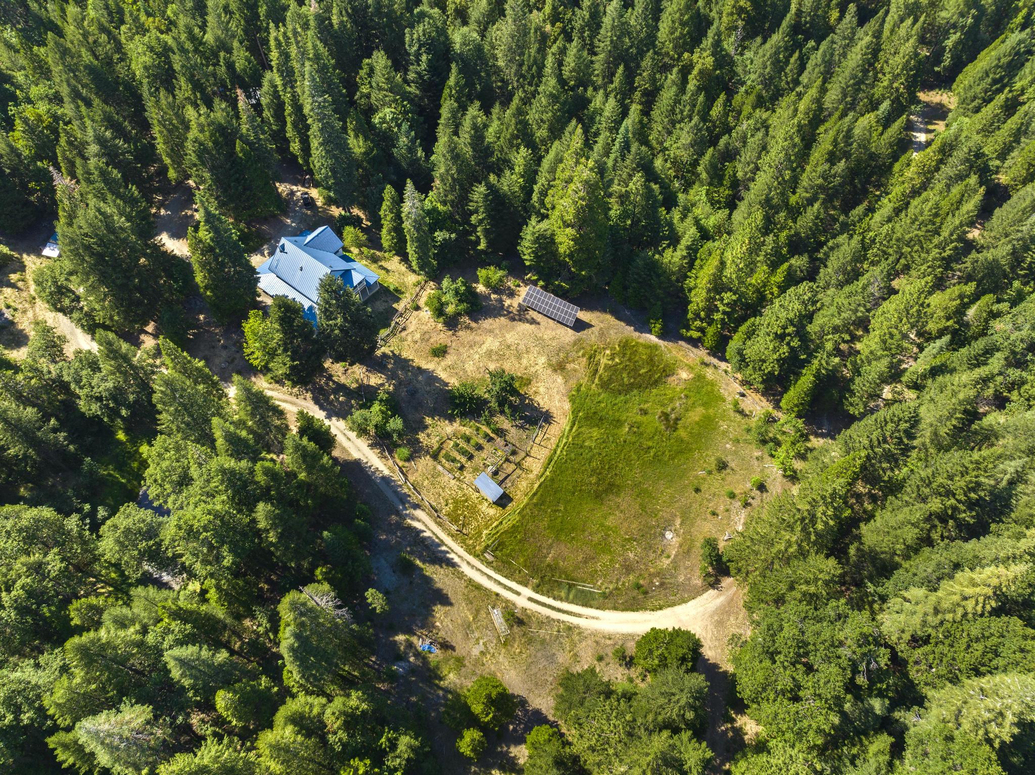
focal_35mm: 24
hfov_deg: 71.6
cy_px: 388
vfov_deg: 56.8
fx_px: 717
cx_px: 518
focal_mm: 12.29
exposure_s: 1/400
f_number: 4
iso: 100
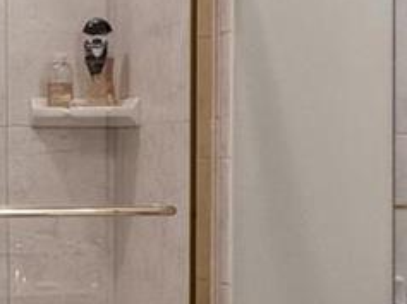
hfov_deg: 16.2
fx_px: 1374
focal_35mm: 117
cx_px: 479
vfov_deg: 12.6
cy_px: 218
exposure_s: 1/15
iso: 400
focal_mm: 9
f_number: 6.3
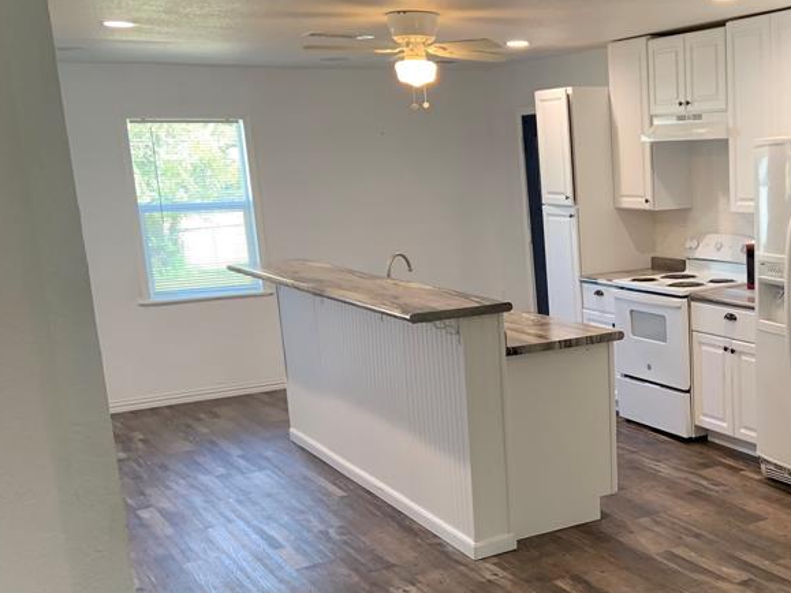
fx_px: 1051
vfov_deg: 31.3
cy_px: 388
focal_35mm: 46
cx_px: 680
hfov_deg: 38.9
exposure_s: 1/60
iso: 100
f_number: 1.8
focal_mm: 4.25
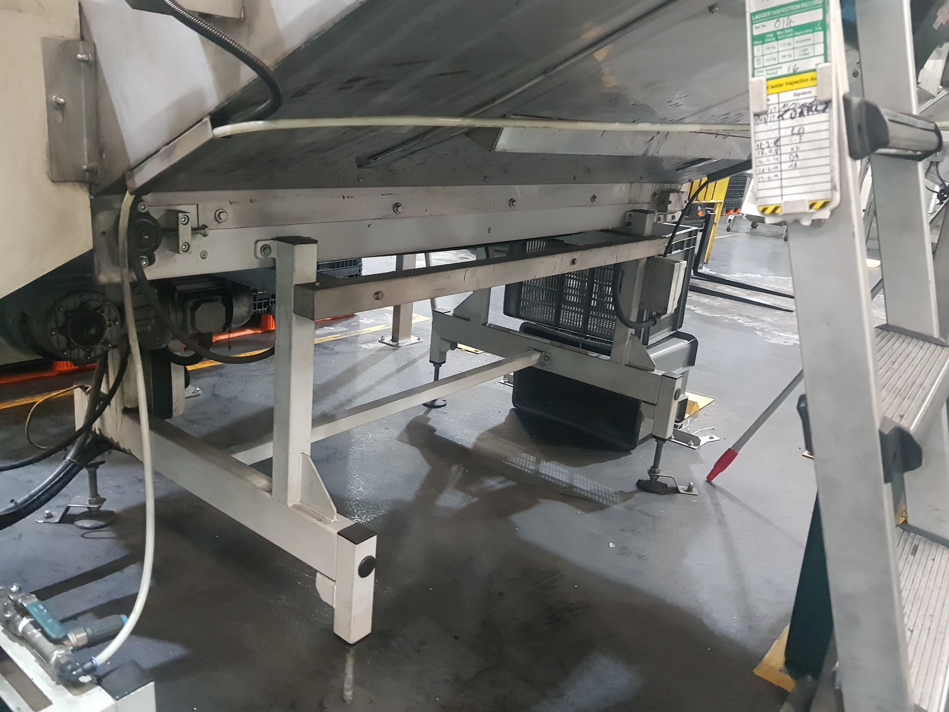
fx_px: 713
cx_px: 474
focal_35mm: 26
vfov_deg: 53.1
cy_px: 356
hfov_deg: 67.3
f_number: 1.7
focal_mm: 4.3
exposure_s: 1/30
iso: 800
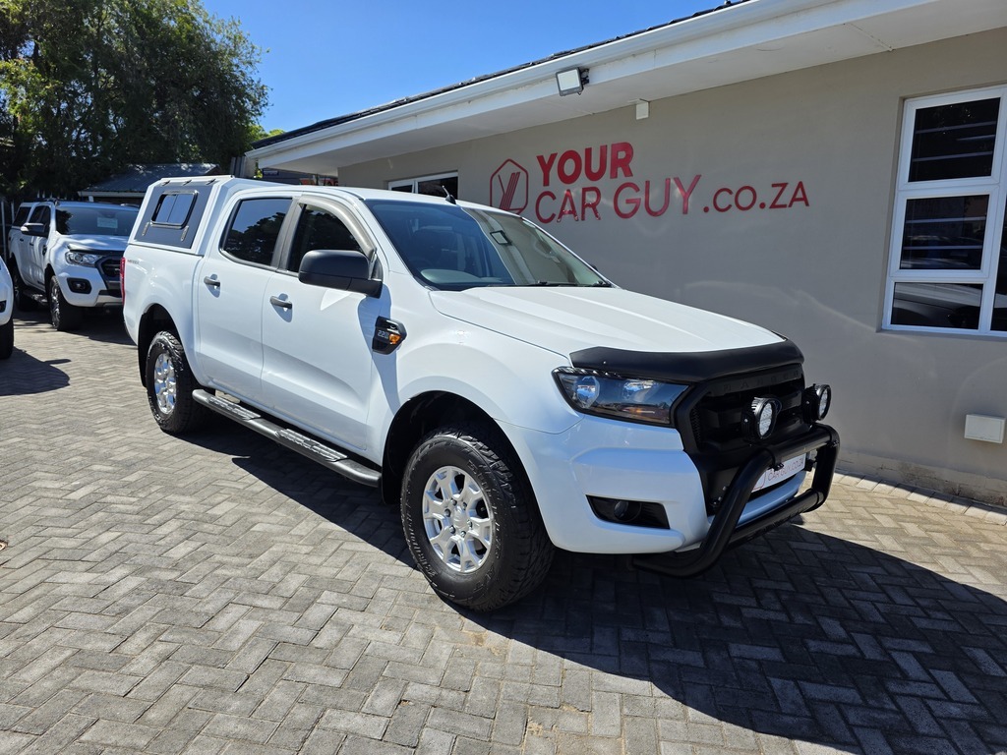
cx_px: 504
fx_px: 669
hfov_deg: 73.9
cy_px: 378
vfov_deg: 58.9
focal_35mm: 23
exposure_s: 1/6150
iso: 80
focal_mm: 6.3
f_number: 1.7
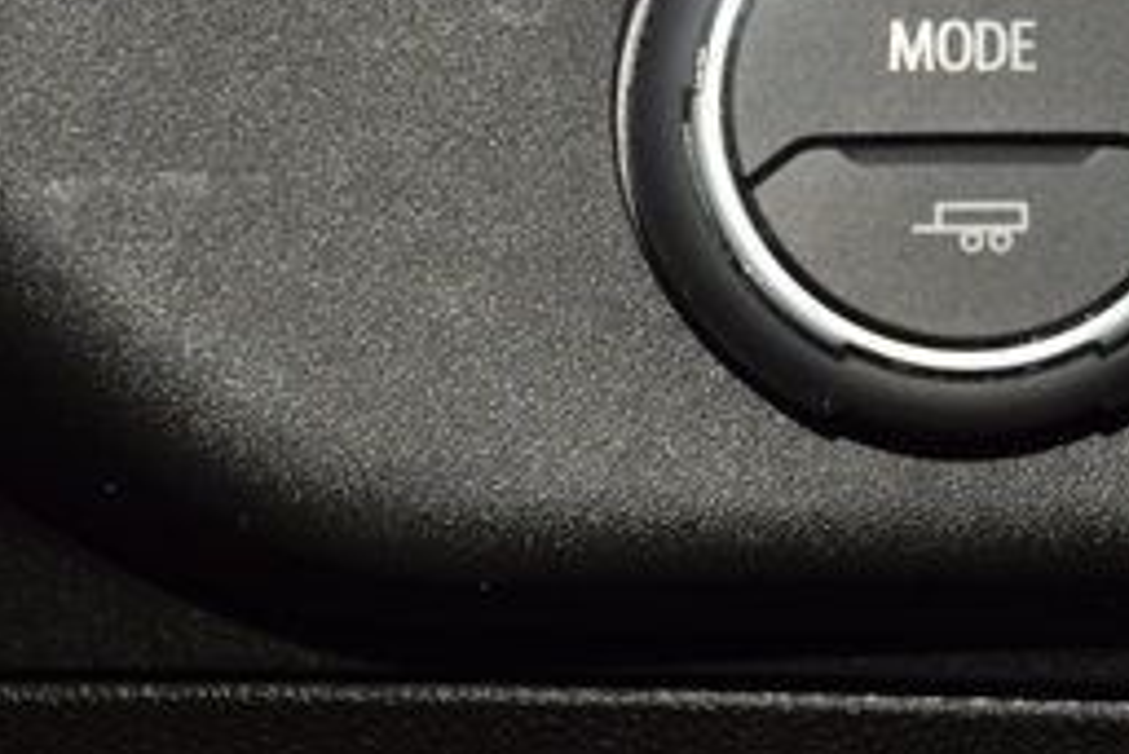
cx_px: 1045
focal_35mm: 262
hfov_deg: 7.8
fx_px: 8221
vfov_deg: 5.2
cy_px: -179
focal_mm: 70
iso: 100
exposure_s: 1/125
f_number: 8
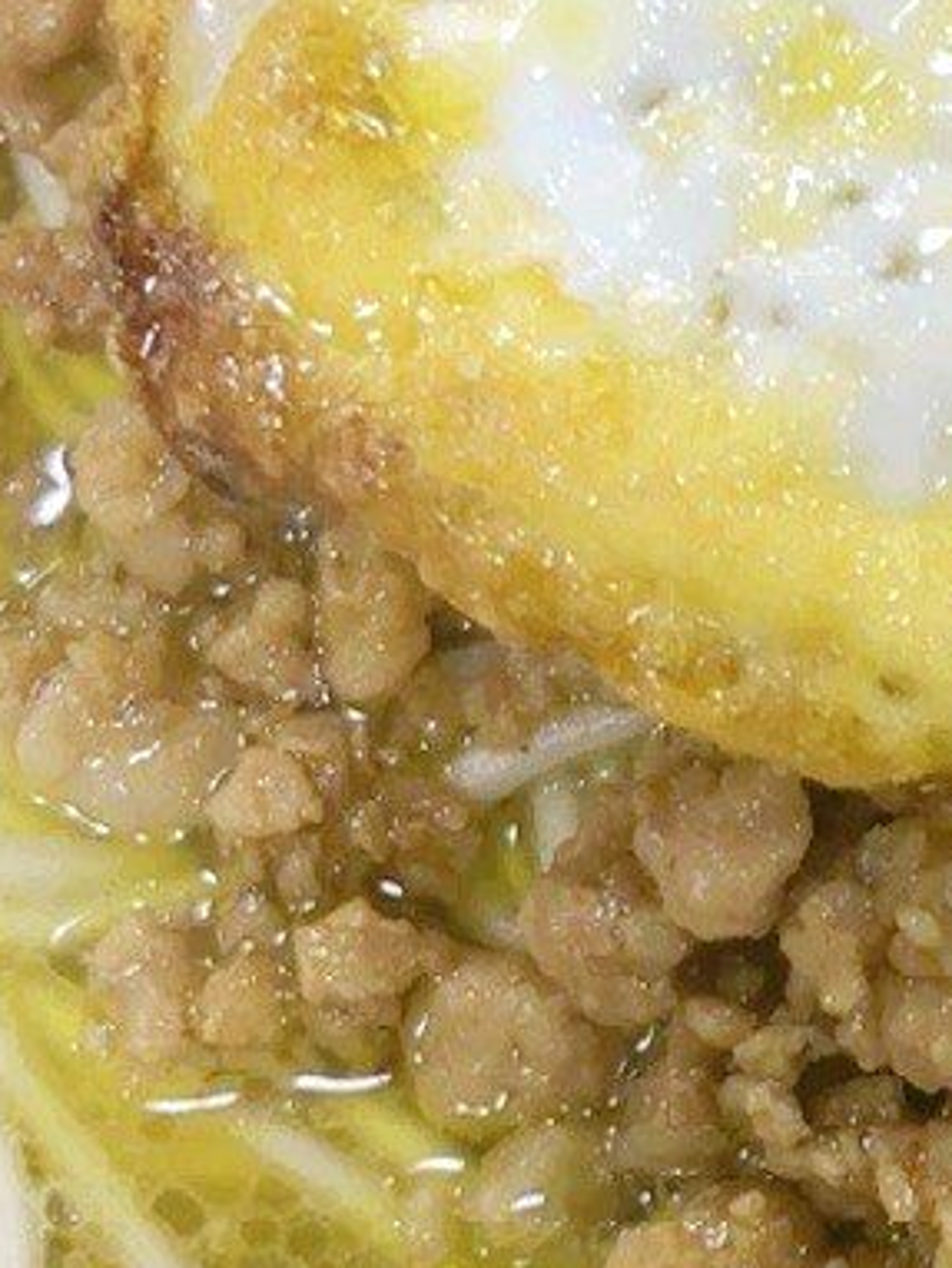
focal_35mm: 113
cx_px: 1360
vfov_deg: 17.1
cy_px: 103
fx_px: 4139
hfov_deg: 12.6
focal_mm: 5.96
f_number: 1.6
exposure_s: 1/50
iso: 125
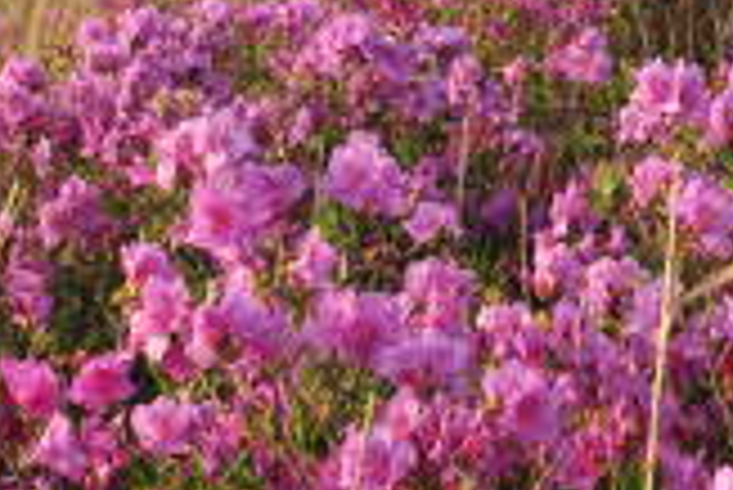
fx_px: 2792
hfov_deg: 14.8
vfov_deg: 9.7
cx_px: 652
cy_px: -241
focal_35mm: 137
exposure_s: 1/125
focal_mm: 32
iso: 200
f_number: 11
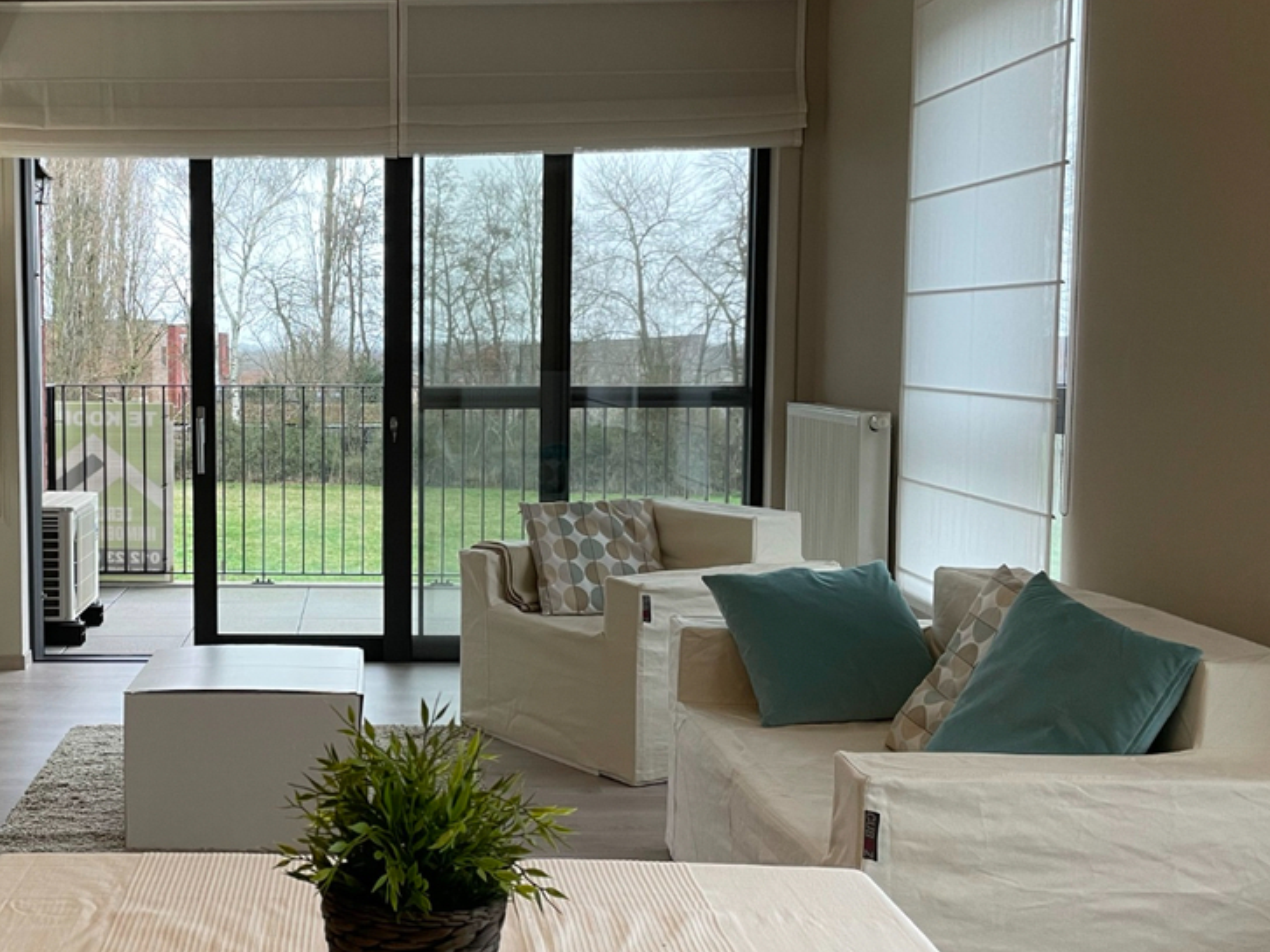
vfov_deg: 33.6
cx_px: 303
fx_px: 1577
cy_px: 478
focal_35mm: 43
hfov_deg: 42.4
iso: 64
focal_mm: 4.2
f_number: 1.6
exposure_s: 1/50
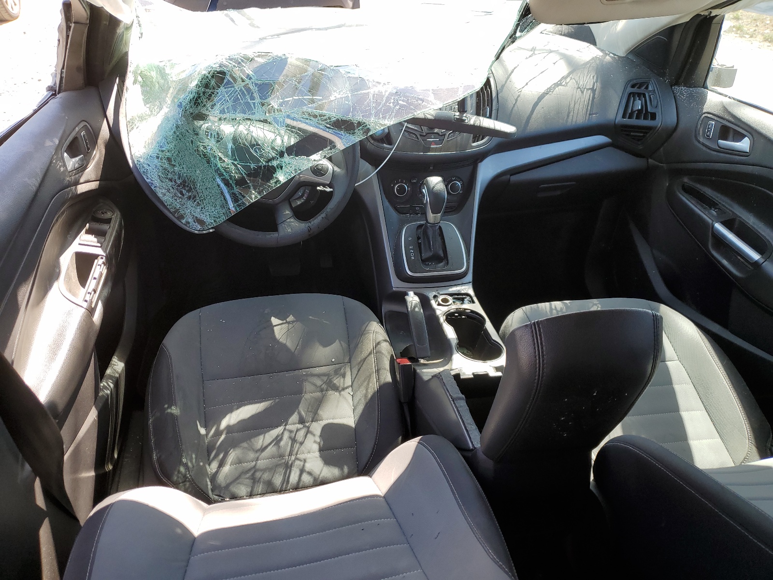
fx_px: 581
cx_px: 386
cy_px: 290
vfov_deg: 53.1
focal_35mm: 26
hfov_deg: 67.3
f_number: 1.5
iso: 50
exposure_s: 1/357
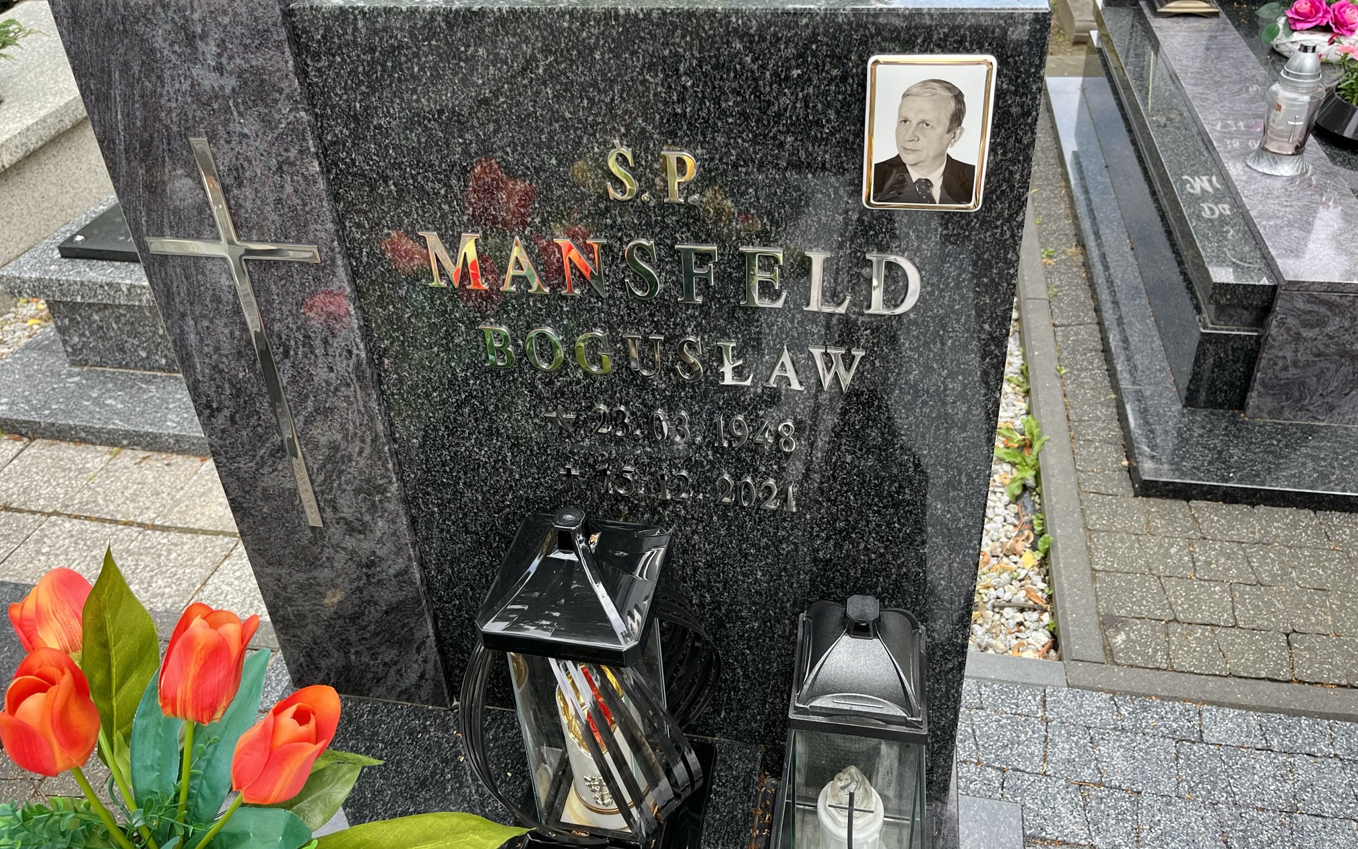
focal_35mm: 28
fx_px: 1036
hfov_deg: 66.5
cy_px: 339
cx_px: 680
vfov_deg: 44.3
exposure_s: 1/569
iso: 50
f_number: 1.6
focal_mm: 5.1
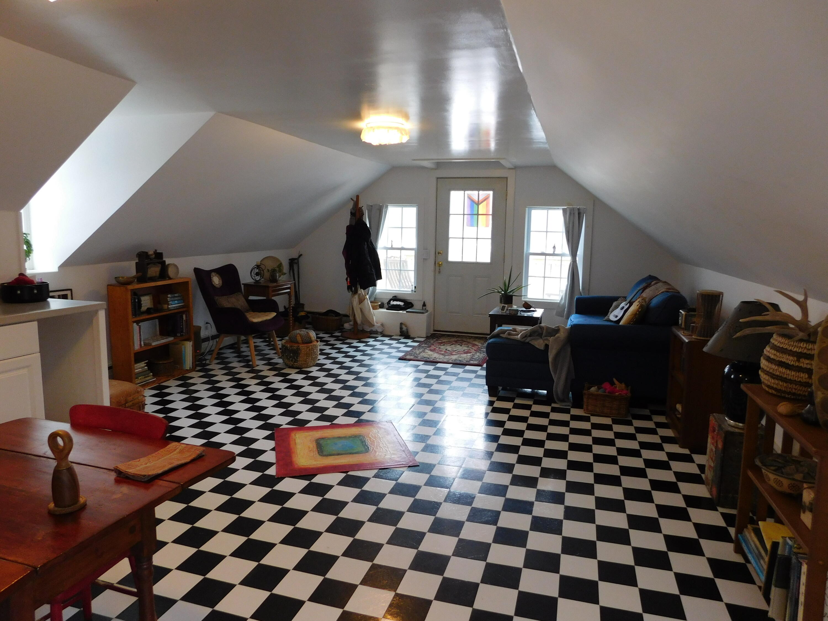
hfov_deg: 73.9
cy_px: 310
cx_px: 414
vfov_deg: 58.9
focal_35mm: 23
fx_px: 550
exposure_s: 1/30
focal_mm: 4
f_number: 3
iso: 200
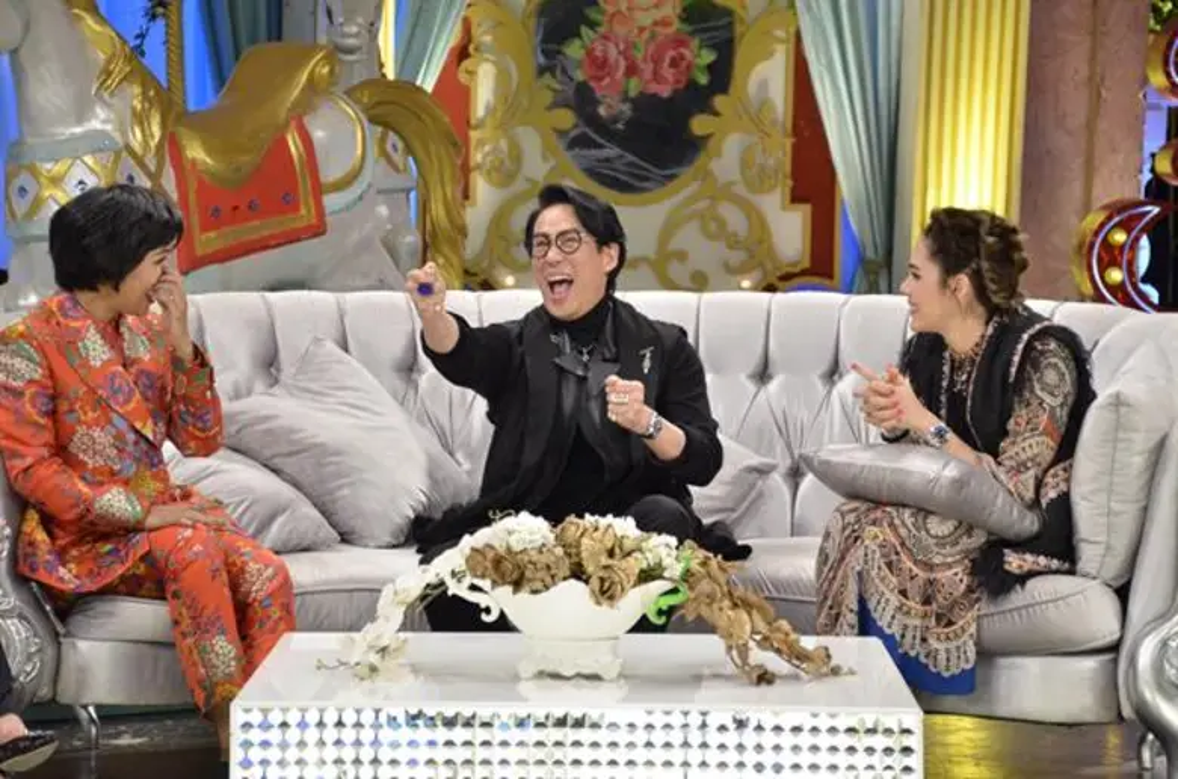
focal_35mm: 135
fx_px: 4407
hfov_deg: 15.2
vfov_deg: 10.1
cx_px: 589
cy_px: 390
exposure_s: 1/250
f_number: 5.3
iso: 1600
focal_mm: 90
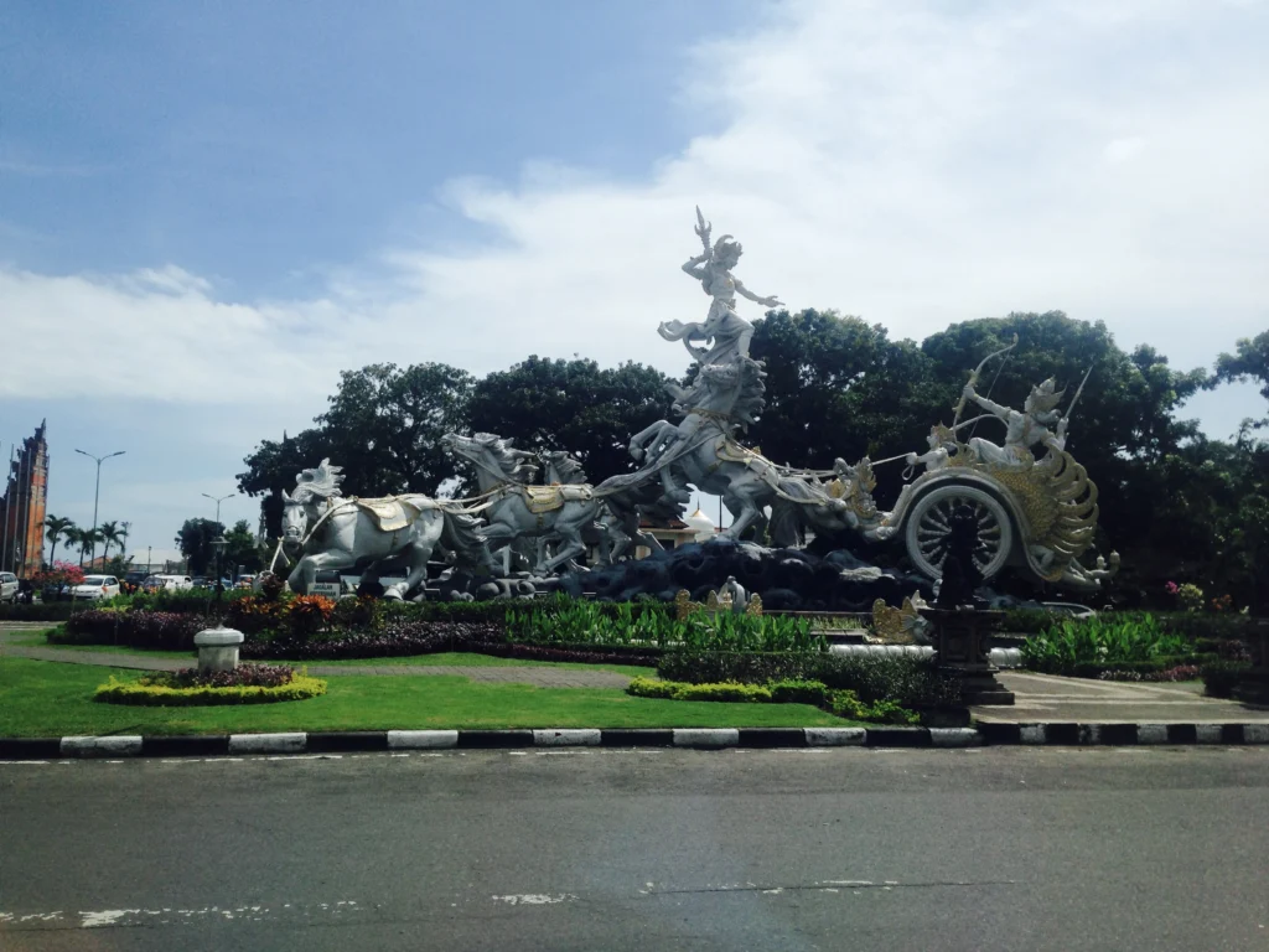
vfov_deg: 42.9
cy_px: 476
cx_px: 634
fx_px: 1210
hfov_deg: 55.4
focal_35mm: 33
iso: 50
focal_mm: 4.12
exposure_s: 1/1085
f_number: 2.4
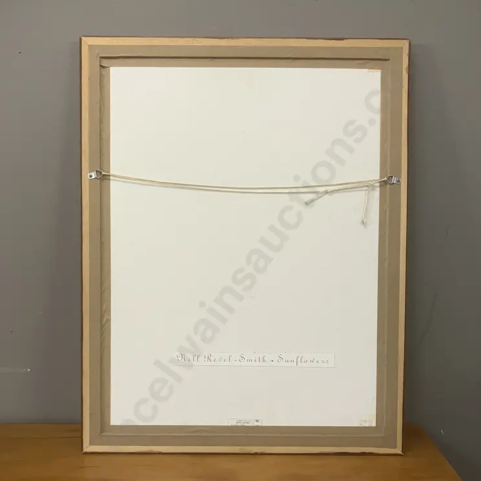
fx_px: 535
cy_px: 286
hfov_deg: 48.4
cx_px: 238
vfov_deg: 48.2
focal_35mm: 34
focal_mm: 3.99
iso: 64
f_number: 1.8
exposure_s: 1/50
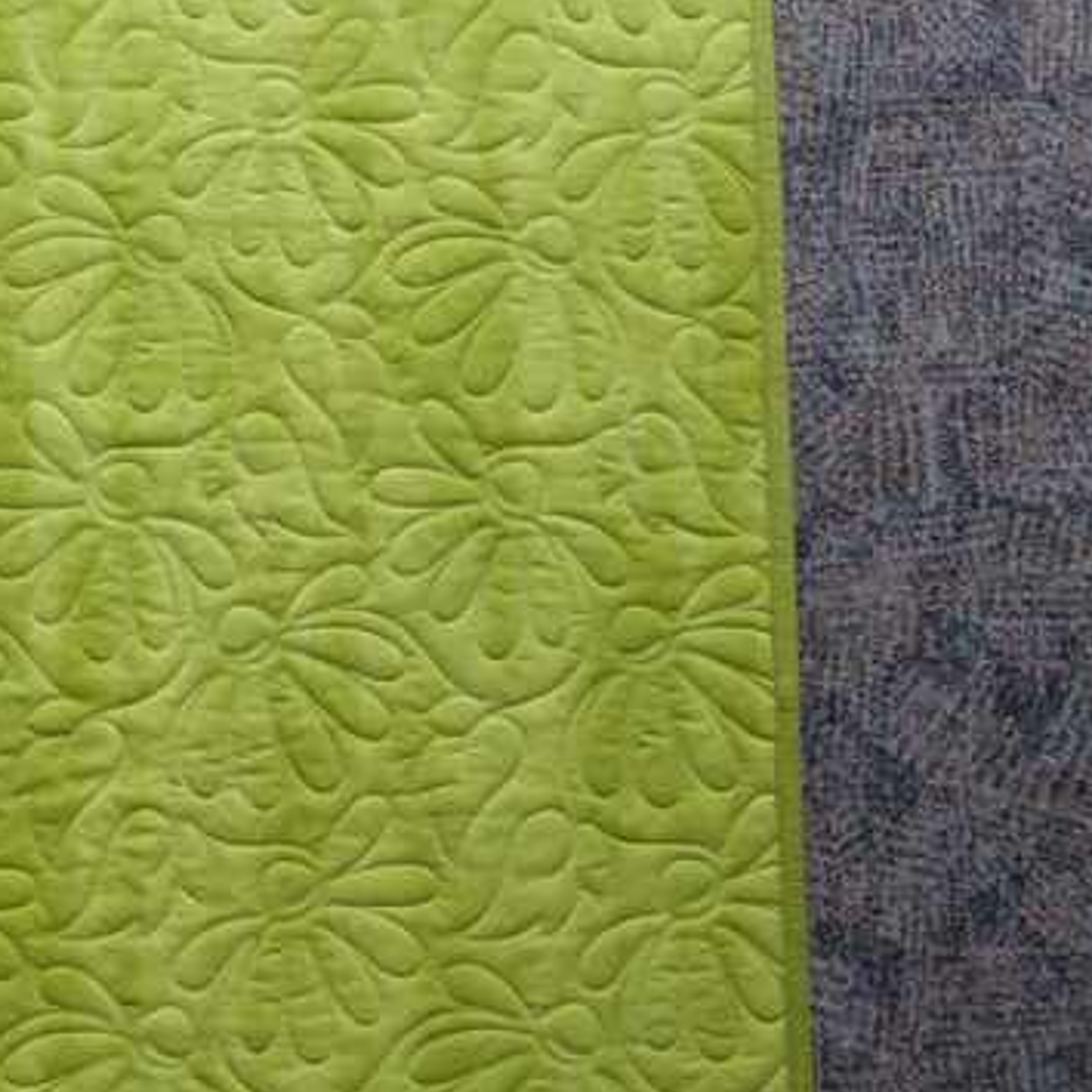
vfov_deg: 34.0
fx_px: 1785
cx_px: -65
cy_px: 500
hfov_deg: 30.9
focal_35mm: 50
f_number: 3.3
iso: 400
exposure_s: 1/15
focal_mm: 4.3
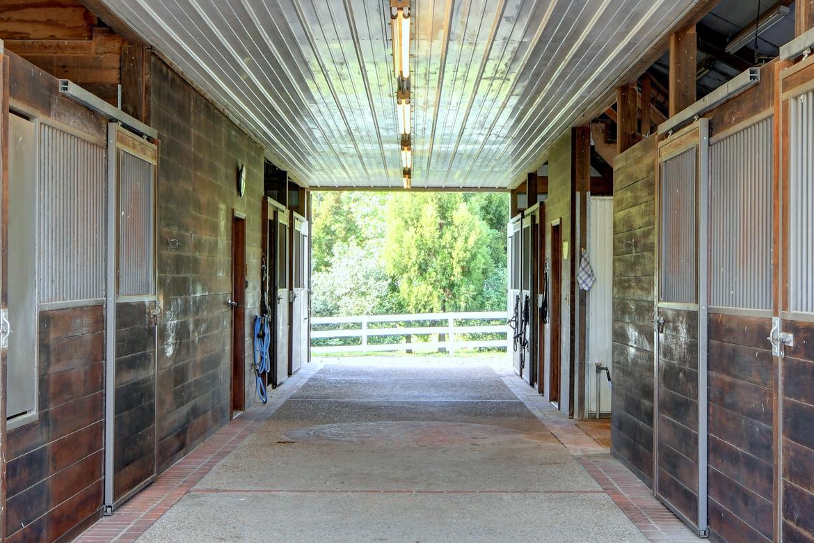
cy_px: 287
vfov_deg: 21.6
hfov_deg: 31.9
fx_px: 1424
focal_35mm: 63
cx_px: 426
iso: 200
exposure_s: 1/8
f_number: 10
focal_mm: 24
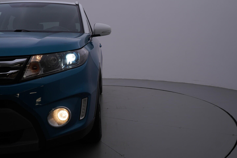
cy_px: 79
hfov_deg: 53.1
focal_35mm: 36
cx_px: 118
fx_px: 237
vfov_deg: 36.9
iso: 125
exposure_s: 1/160
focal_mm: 24
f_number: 5.6
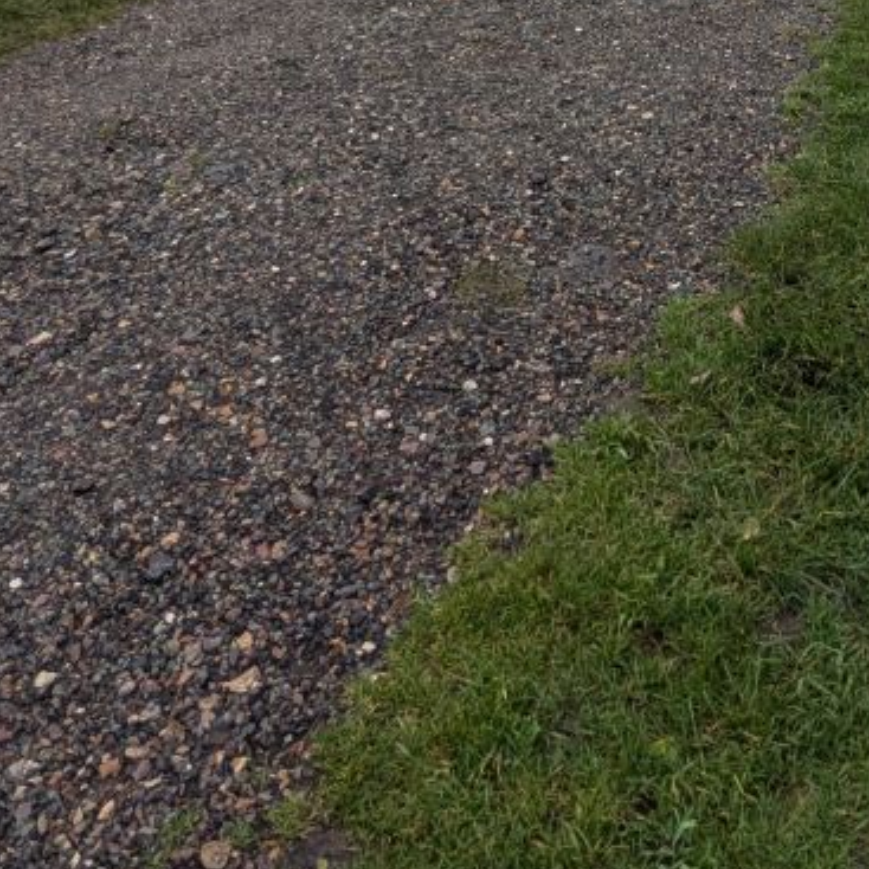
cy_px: -208
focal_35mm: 37
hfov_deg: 43.3
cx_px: 668
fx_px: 1051
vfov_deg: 34.5
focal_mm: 2.02
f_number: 1.7
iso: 54
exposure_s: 1/359
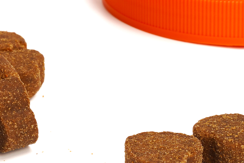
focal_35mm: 189
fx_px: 1281
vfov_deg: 7.3
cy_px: 55
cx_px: -30
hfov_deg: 10.7
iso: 100
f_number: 16
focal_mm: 38
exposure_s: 1/80
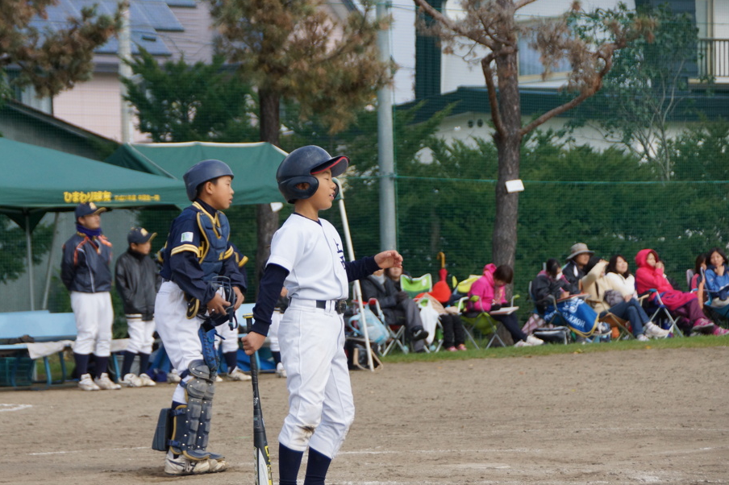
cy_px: 258
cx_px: 332
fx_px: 3441
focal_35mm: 170
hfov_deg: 12.1
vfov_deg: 8.1
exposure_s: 1/1600
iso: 500
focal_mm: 100
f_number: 5.6
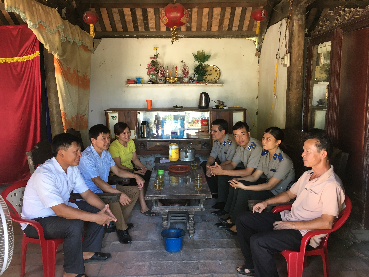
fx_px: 309
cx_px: 184
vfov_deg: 48.2
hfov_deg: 61.7
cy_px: 138
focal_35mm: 29
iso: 64
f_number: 2.2
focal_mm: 4.15
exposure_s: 1/33
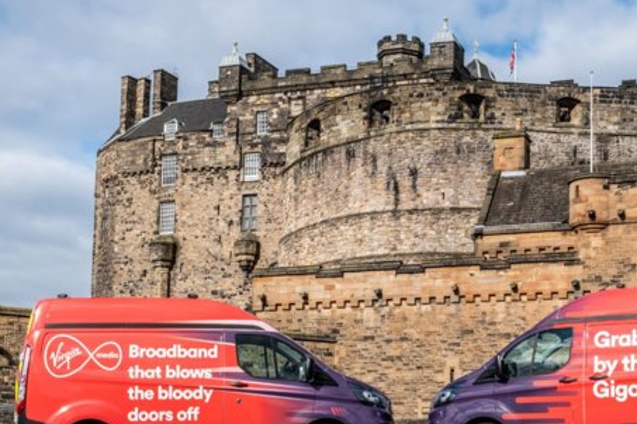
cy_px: 295
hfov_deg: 31.3
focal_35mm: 64
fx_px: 1132
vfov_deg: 21.1
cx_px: 402
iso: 100
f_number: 13
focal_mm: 27.7
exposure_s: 1/100
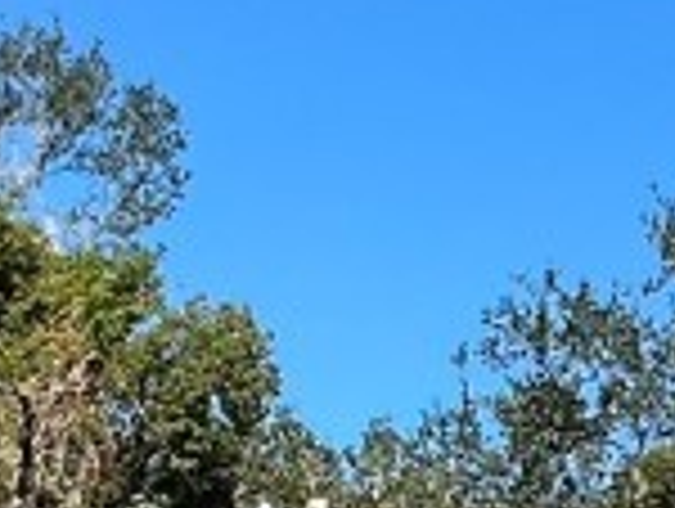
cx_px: 918
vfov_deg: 7.6
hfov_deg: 10.1
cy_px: 913
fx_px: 3730
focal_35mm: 191
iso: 25
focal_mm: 3
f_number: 1.8
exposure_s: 1/1626
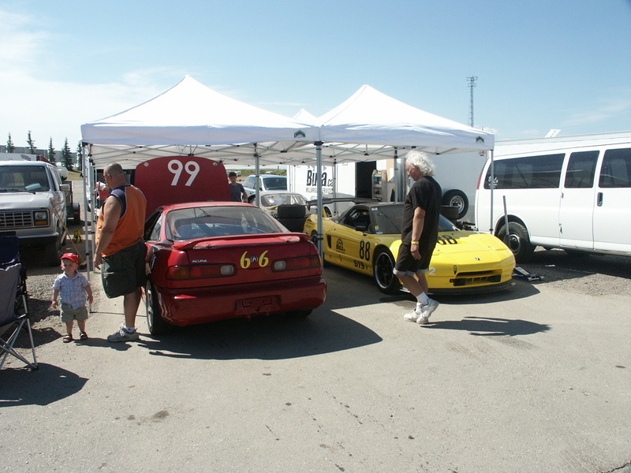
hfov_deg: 61.7
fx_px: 529
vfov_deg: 48.2
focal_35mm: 29
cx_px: 316
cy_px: 236
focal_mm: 7.65
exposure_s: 1/350
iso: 100
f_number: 6.7
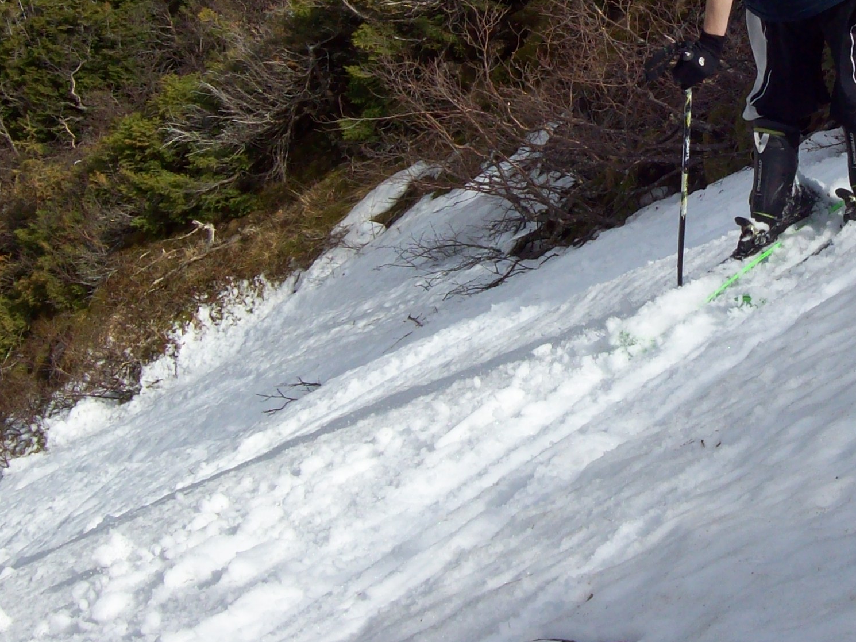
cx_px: 767
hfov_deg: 22.2
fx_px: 2126
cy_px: 54
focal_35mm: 86
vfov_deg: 16.9
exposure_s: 1/716
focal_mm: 7.6
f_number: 5.4
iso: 80
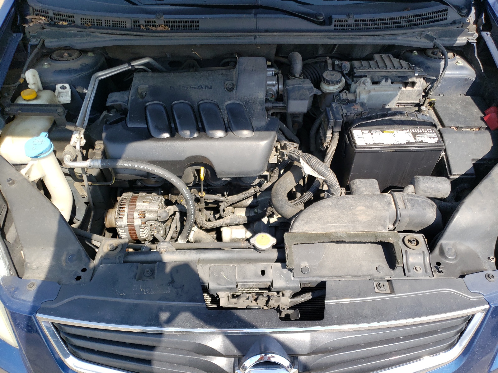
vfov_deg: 53.1
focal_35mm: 26
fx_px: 374
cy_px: 186
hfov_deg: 67.3
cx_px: 249
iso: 50
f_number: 1.5
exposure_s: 1/1000
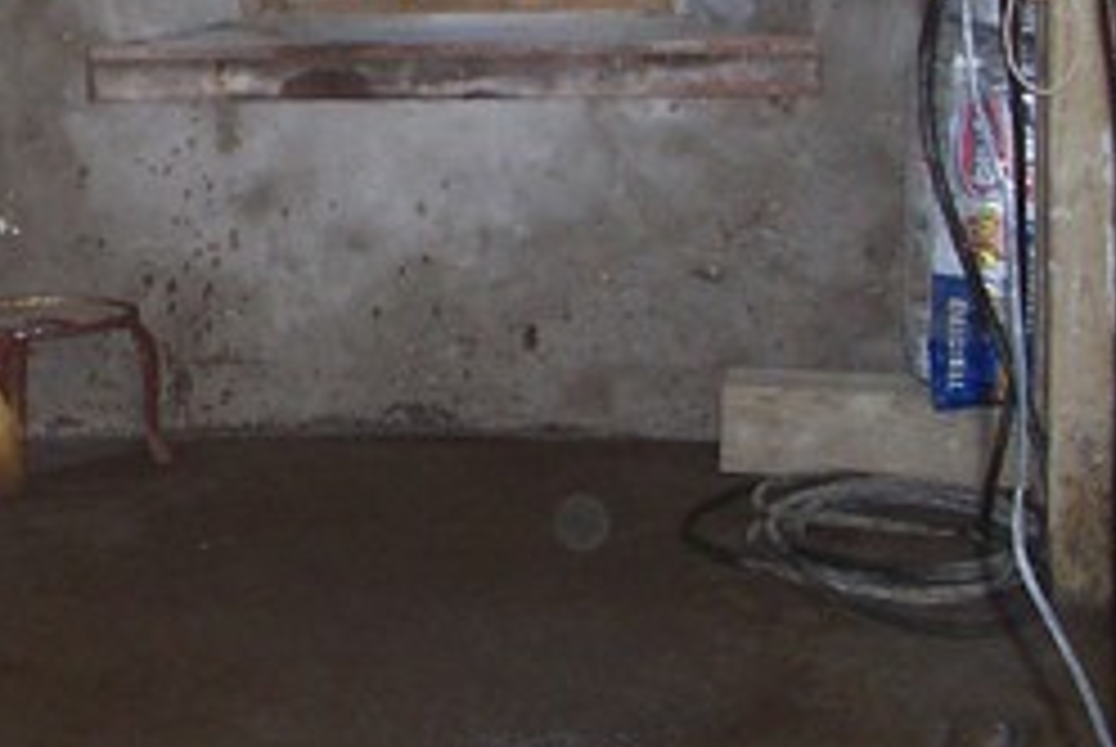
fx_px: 2886
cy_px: 86
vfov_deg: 14.6
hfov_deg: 21.1
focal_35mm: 93
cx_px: -27
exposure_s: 1/60
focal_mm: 5.6
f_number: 2.8
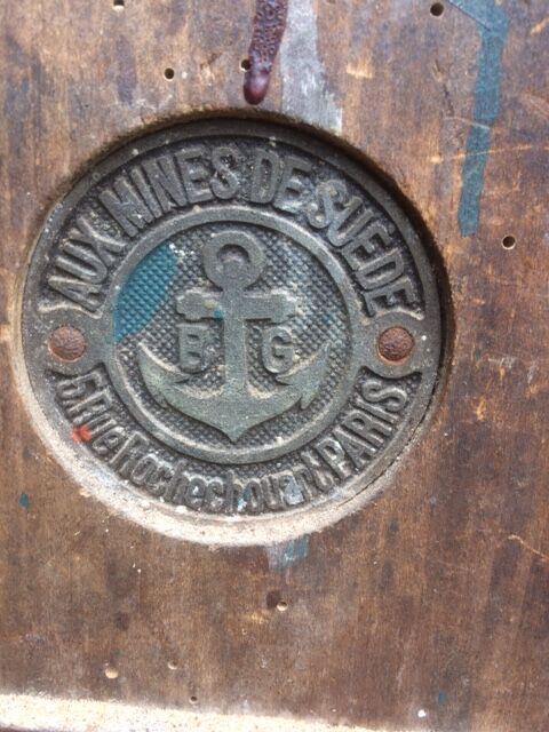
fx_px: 613
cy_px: 366
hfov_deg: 48.2
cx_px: 274
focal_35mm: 29
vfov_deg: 61.7
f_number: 2.2
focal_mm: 4.15
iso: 50
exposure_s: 1/50
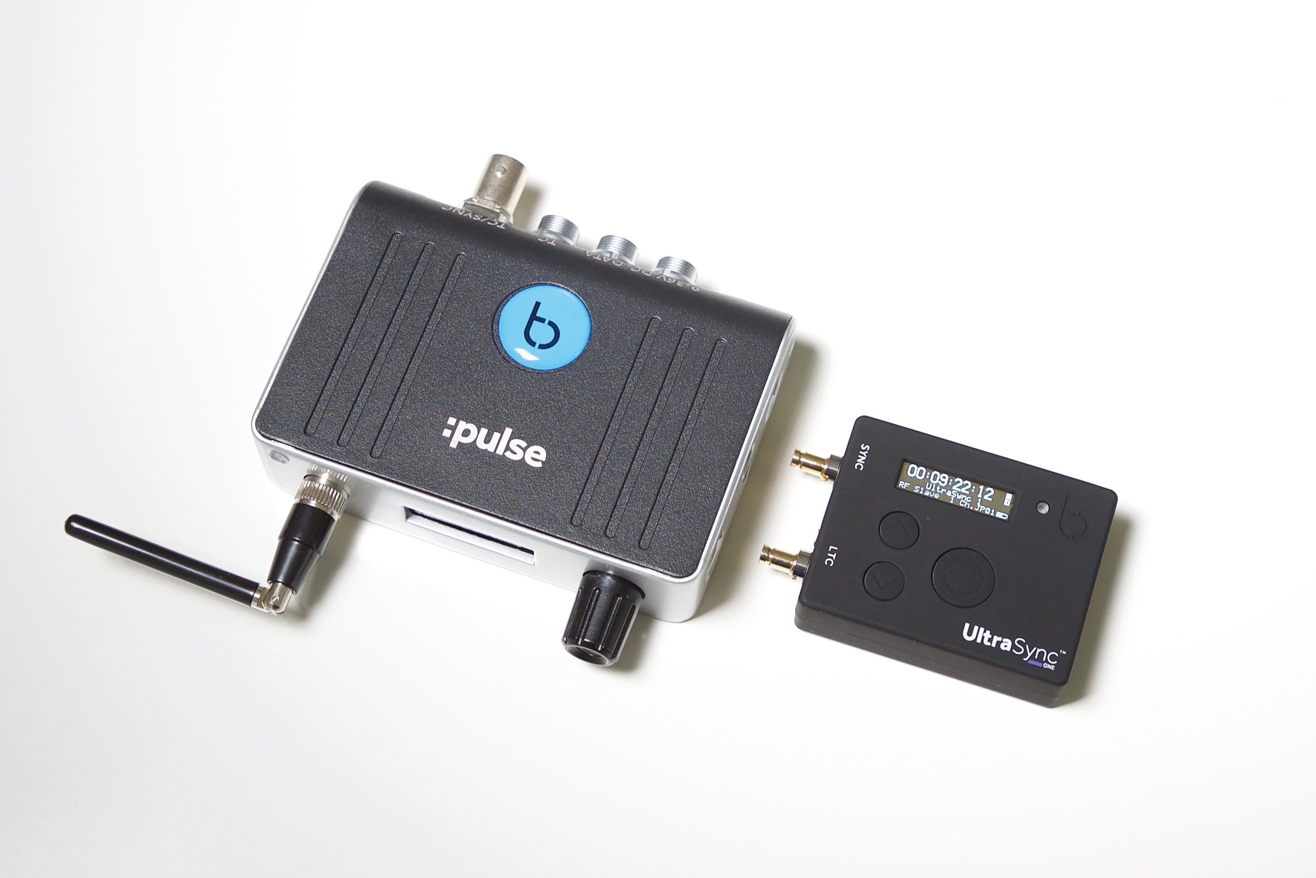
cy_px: 439
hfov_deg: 30.1
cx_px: 658
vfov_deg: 20.3
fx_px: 2450
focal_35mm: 67
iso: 1250
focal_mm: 45
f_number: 5.6
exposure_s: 1/80
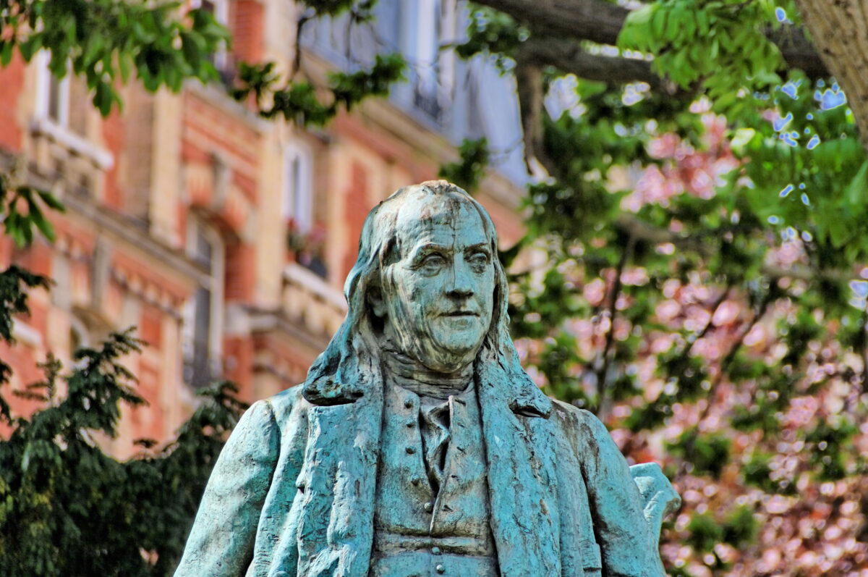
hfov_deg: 5.5
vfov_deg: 3.7
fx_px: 9031
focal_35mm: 375
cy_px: 288
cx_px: 434
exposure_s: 1/180
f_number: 6.3
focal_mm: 250
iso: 200
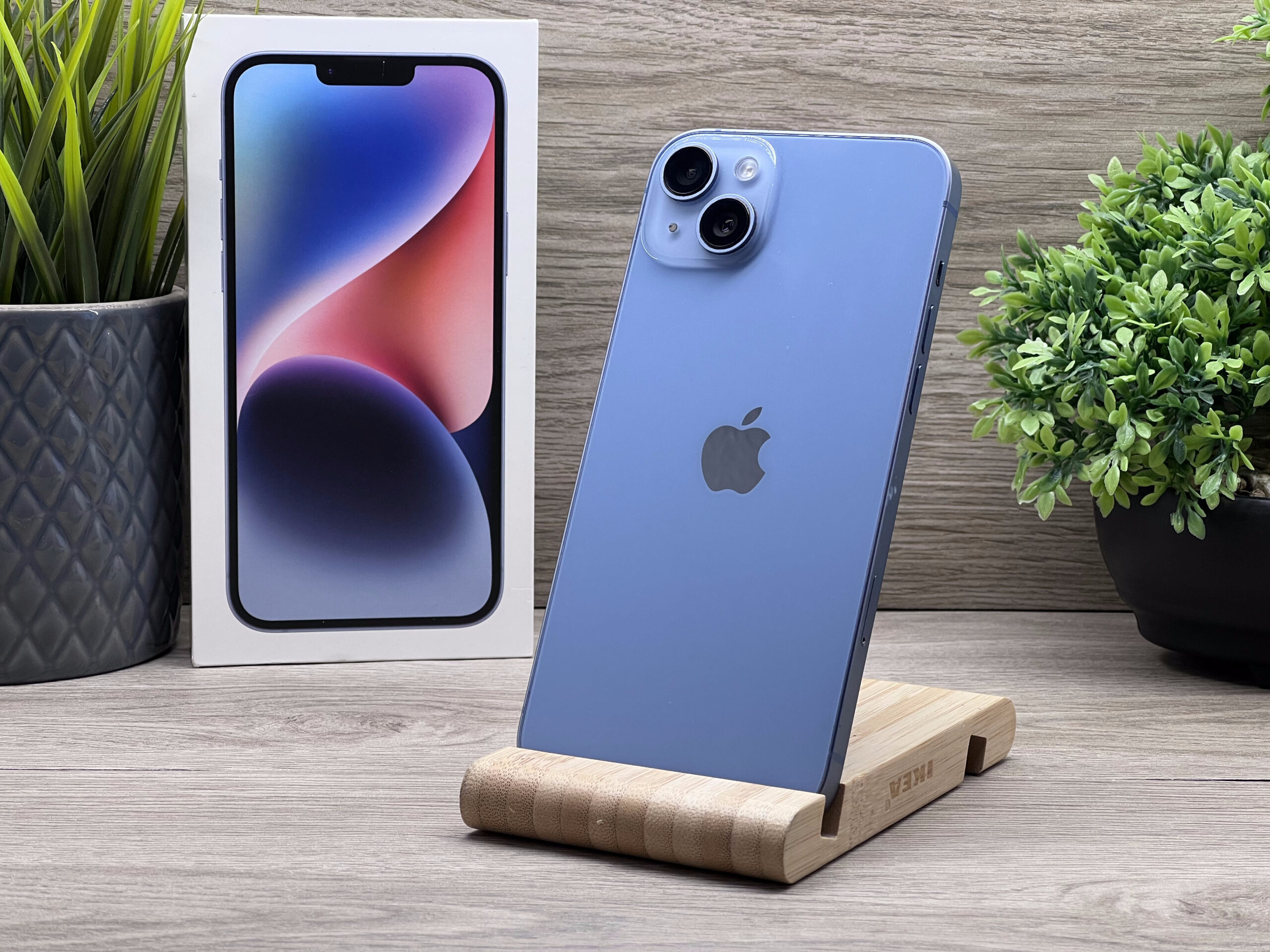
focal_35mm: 77
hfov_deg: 25.3
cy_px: 476
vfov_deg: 19.1
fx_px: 2825
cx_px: 635
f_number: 2.8
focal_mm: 9
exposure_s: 1/100
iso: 80
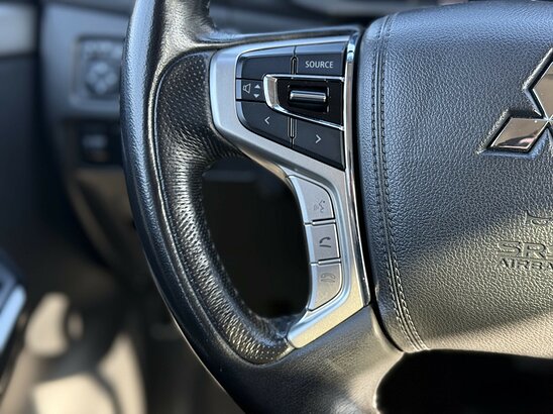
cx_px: 276
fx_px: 766
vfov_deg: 30.2
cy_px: 207
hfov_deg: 39.7
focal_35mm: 48
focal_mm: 6.76
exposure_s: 1/121
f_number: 1.78
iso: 125
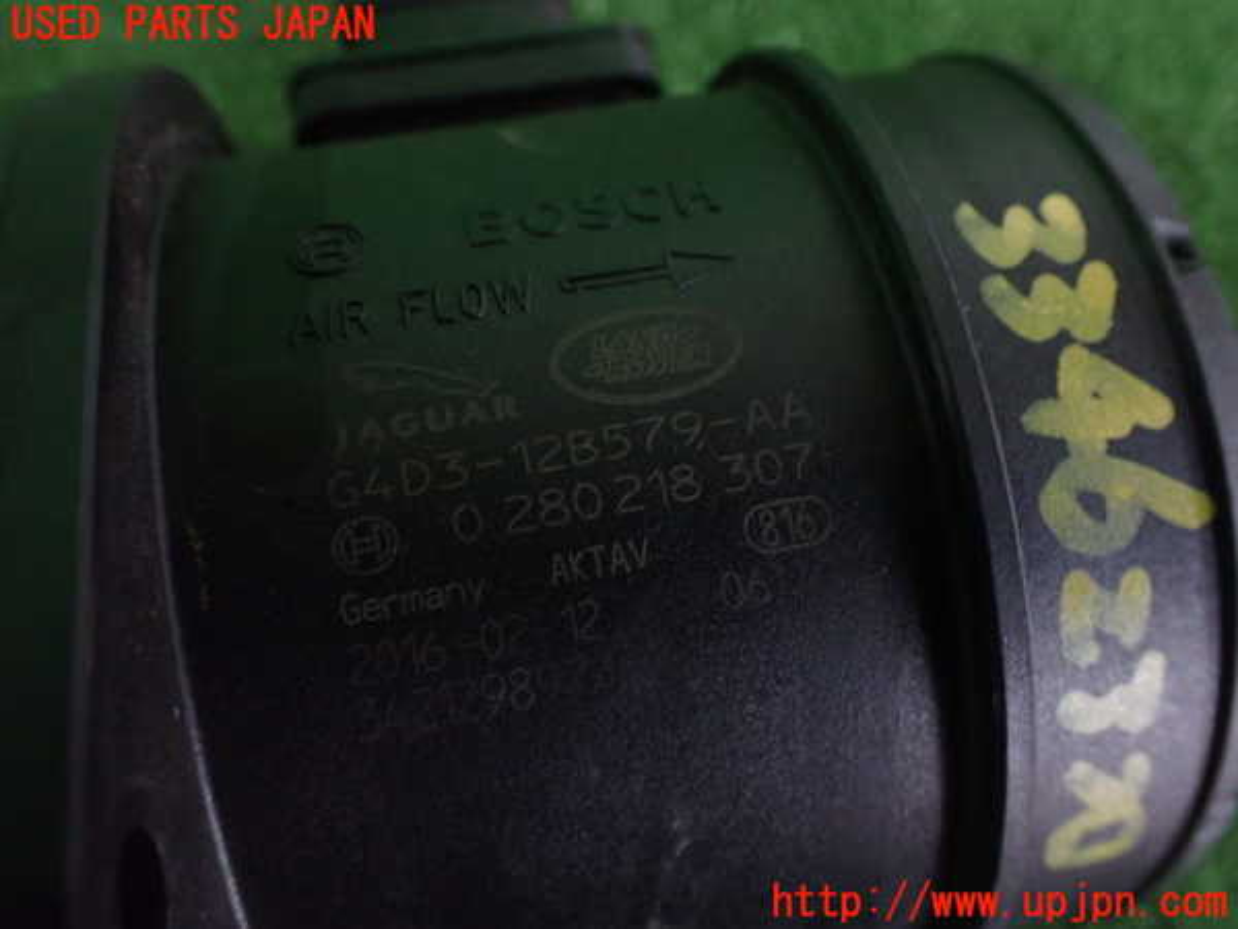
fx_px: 1073
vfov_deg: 46.8
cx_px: 619
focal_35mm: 30
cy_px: 464
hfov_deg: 60.0
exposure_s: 1/30
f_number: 2.3
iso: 1000
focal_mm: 5.4
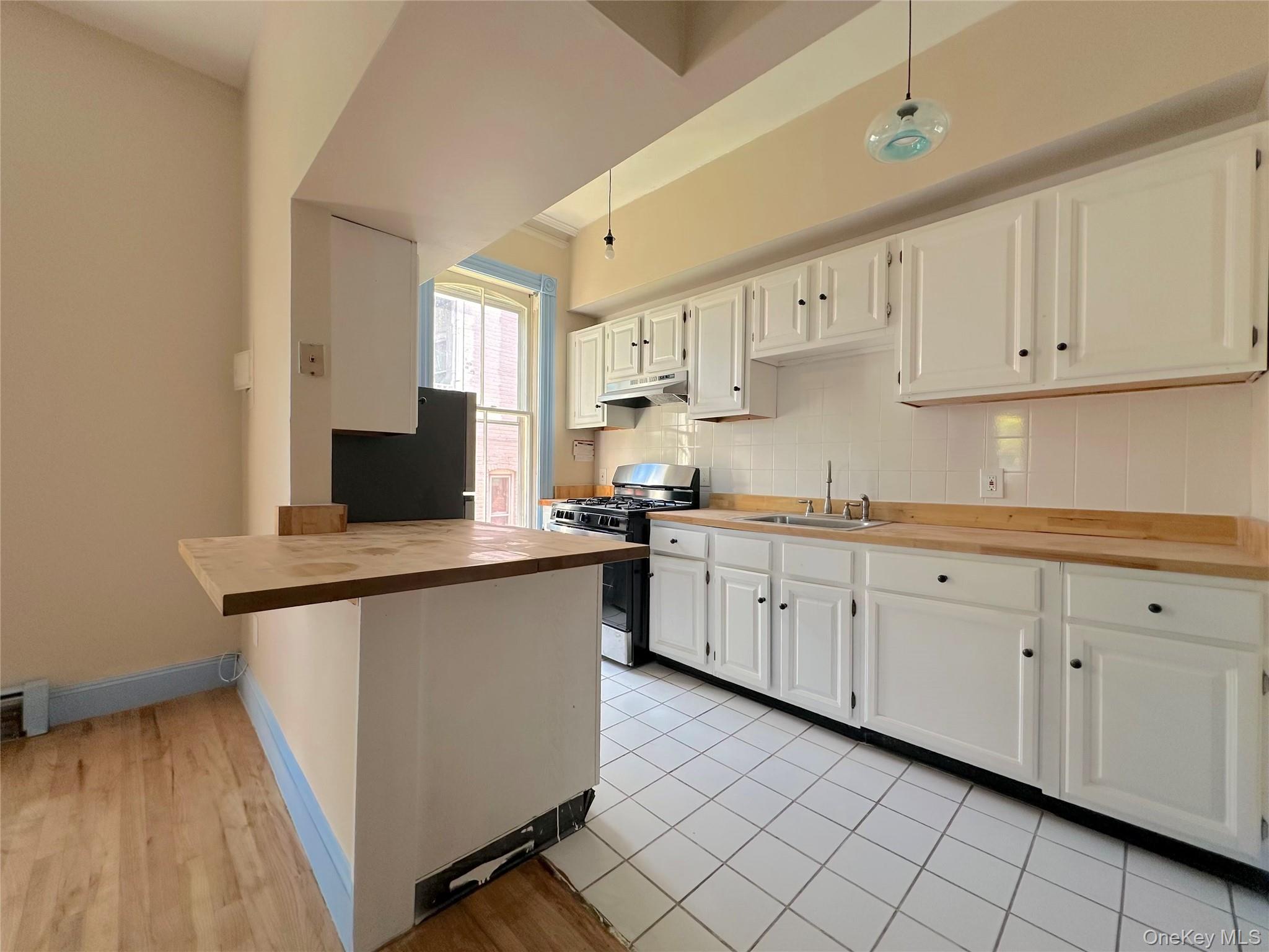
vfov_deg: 85.7
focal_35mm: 14
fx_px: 513
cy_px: 476
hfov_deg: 102.1
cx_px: 634
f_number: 2.2
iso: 100
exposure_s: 1/99
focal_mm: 2.22
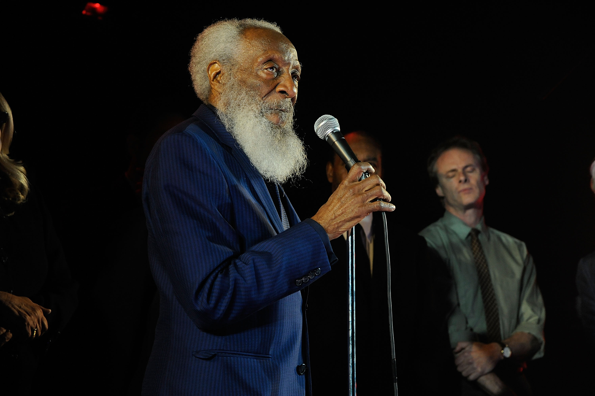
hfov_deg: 22.2
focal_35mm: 92
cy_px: 198
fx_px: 1520
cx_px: 298
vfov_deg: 14.8
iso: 2000
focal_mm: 92
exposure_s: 1/200
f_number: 5.6
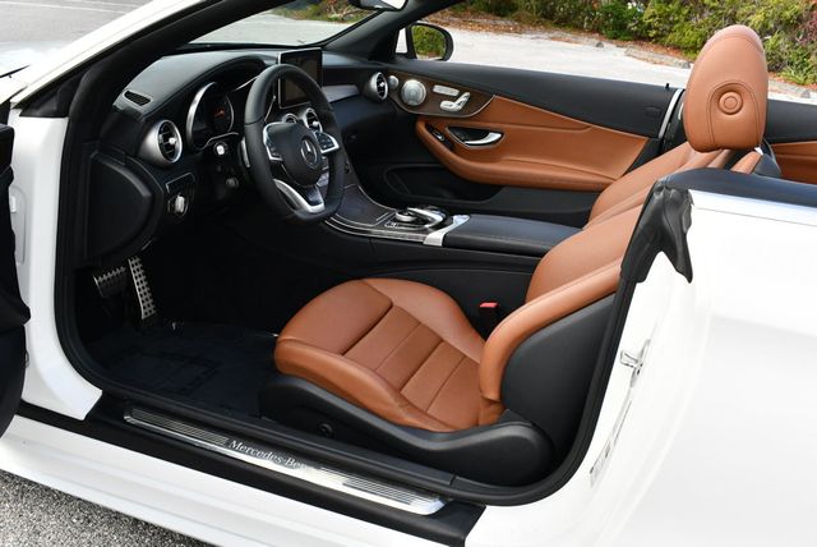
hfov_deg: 53.1
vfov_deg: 36.9
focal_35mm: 36
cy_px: 274
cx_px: 408
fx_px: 818
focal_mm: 18
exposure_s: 1/250
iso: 200
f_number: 6.3
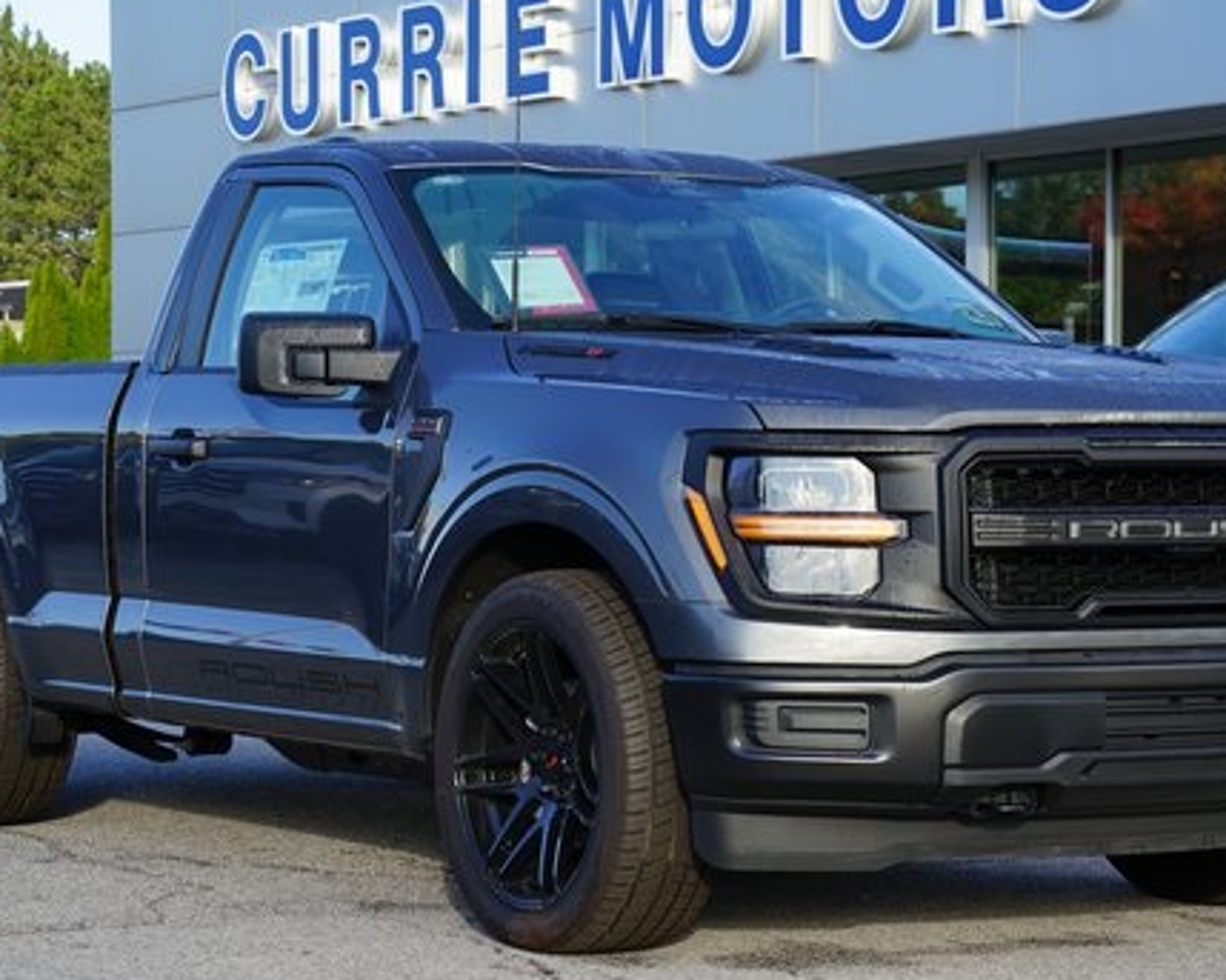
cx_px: 649
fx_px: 3555
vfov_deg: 15.7
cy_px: 439
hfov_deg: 19.6
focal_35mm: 98
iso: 100
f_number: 8
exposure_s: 1/100
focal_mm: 70
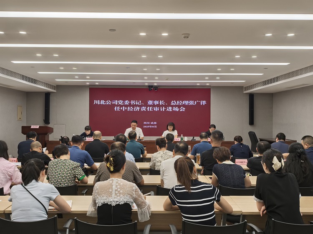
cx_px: 156
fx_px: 316
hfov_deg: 52.6
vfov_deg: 40.7
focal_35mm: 35
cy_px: 117
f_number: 4
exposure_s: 1/100
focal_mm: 6.98
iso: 250
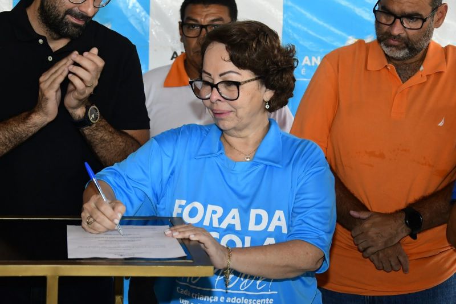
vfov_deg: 18.9
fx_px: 912
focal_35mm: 72
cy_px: 152
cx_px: 228
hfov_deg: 28.1
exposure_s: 1/125
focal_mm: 48
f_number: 4.8
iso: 2500
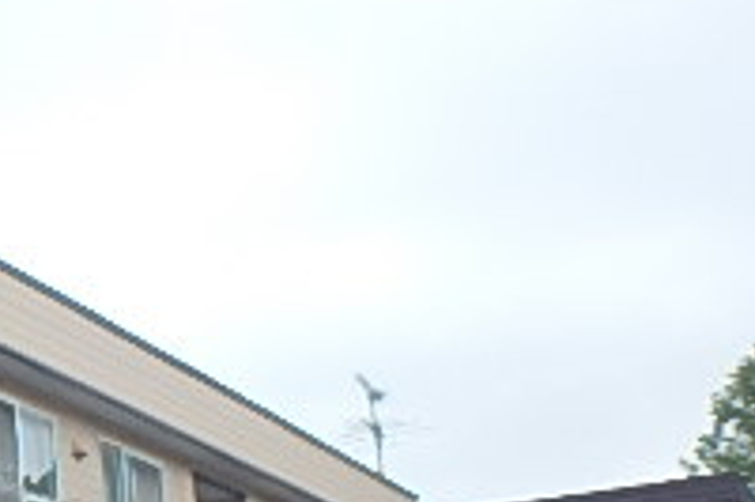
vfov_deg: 19.0
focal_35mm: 70
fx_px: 1467
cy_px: 487
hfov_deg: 22.4
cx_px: -445
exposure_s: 1/160
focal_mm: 3.7
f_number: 3.5
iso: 125
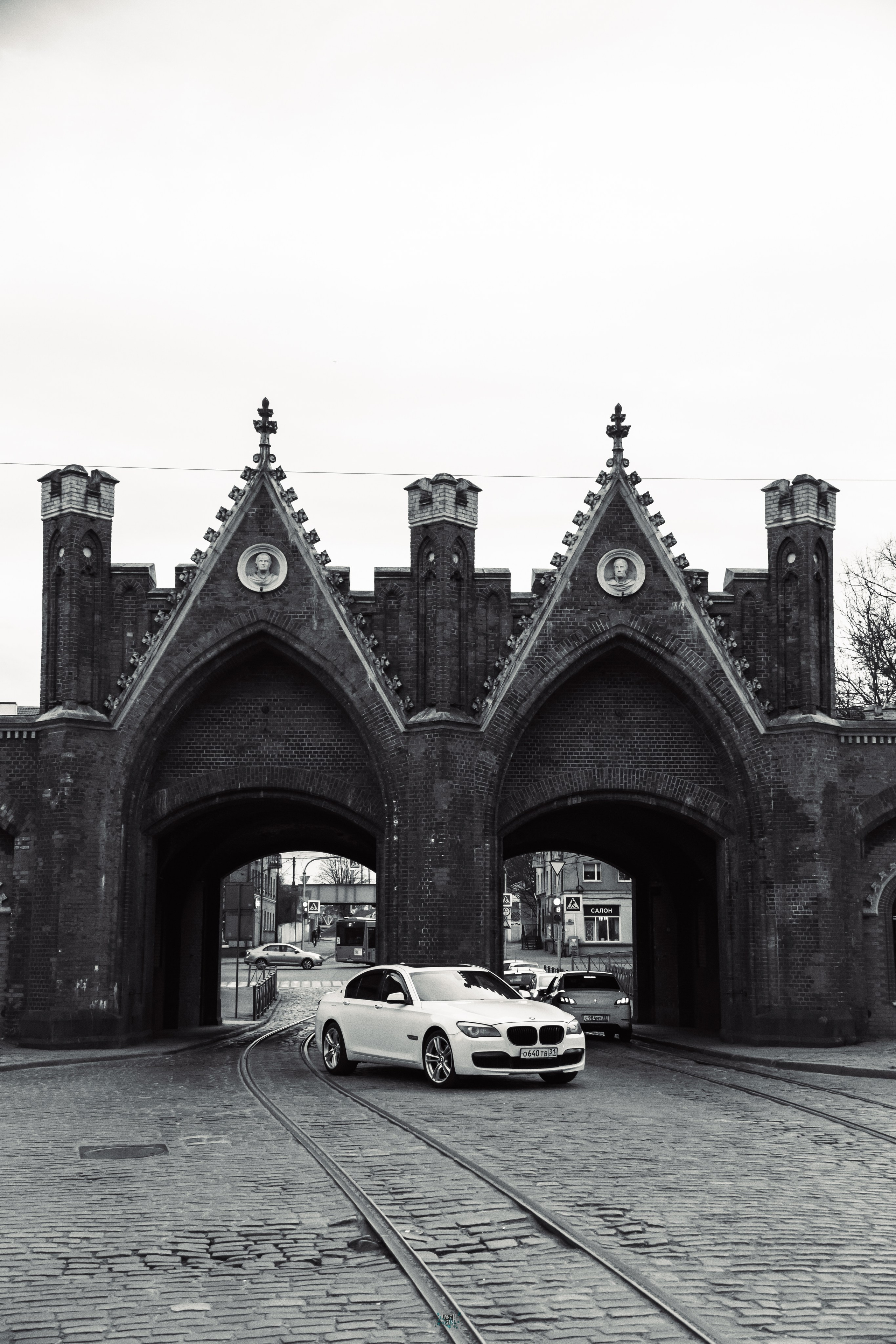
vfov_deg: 50.7
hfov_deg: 35.1
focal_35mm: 38
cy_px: 672
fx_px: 1419
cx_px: 448
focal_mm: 25.4
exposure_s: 1/1000
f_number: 4
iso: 2500
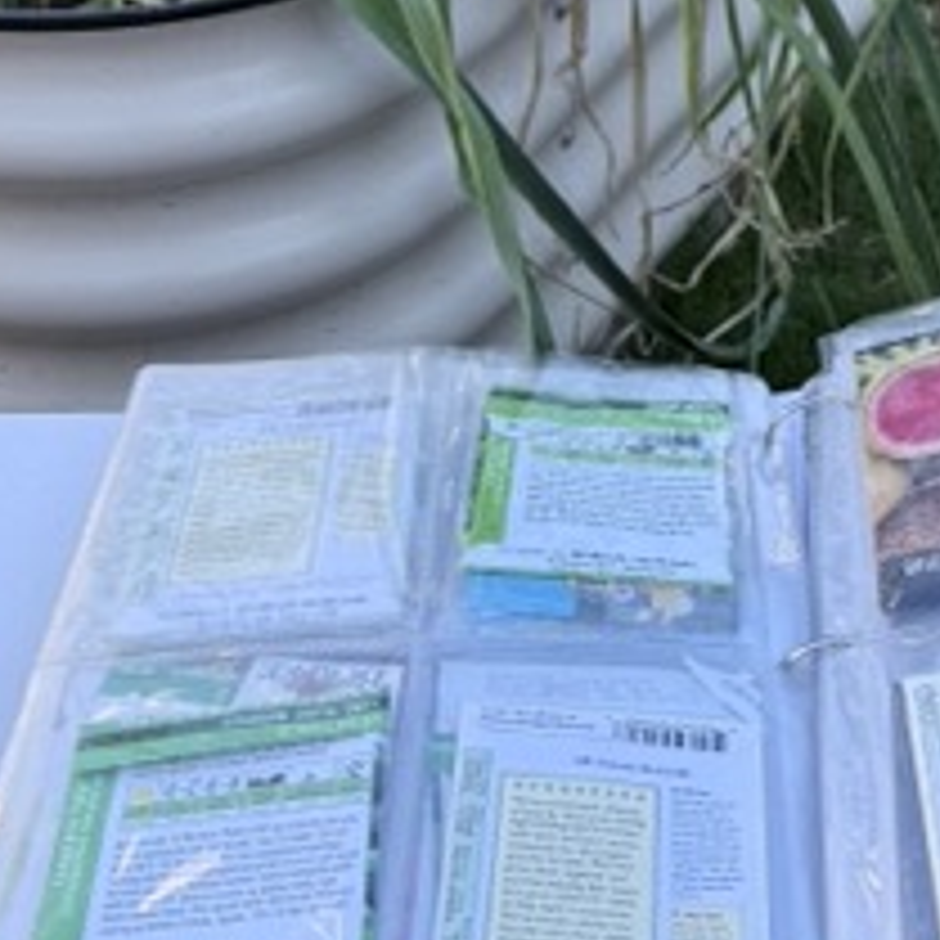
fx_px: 1997
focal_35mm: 65
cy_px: 139
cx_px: 769
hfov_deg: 26.0
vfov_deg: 25.8
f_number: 1.78
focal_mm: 6.76
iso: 80
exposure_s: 1/589
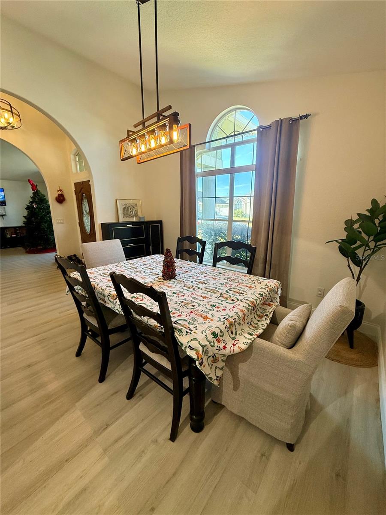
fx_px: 208
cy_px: 258
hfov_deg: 85.7
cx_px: 193
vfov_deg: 102.1
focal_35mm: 14
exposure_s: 1/120
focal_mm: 2.22
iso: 160
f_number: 2.2
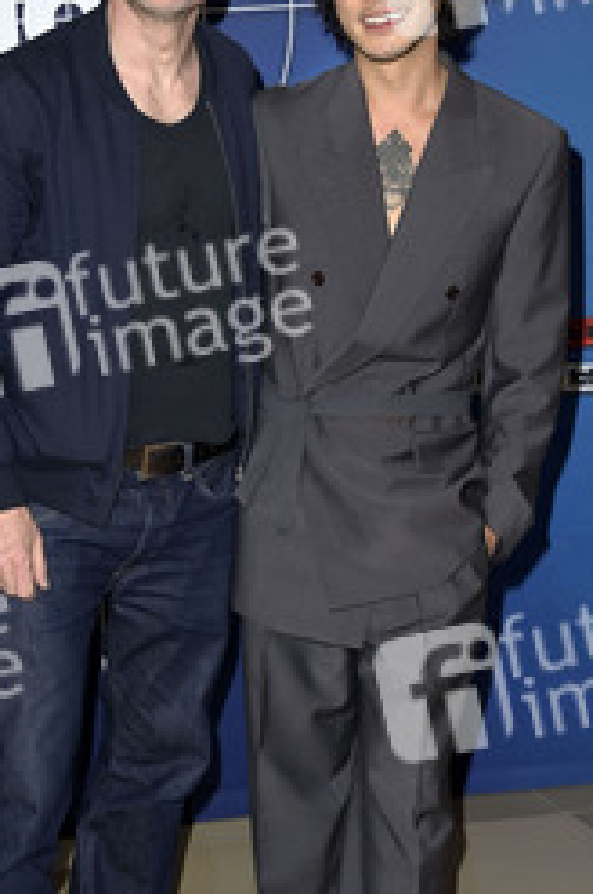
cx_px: 231
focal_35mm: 81
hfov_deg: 16.8
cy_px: 496
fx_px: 2007
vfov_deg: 25.1
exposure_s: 1/250
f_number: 5.6
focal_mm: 50
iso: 640
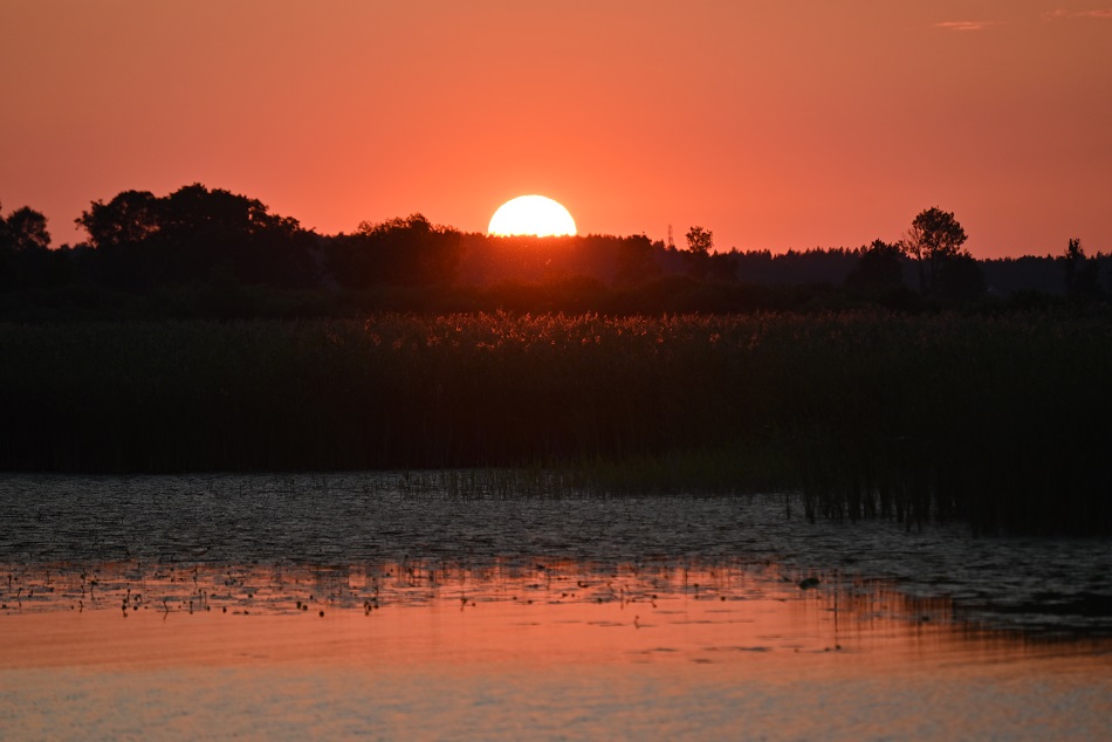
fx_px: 9269
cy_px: 371
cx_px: 556
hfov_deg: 6.9
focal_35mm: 300
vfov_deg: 4.6
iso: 280
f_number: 5.6
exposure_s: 1/1000
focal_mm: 300
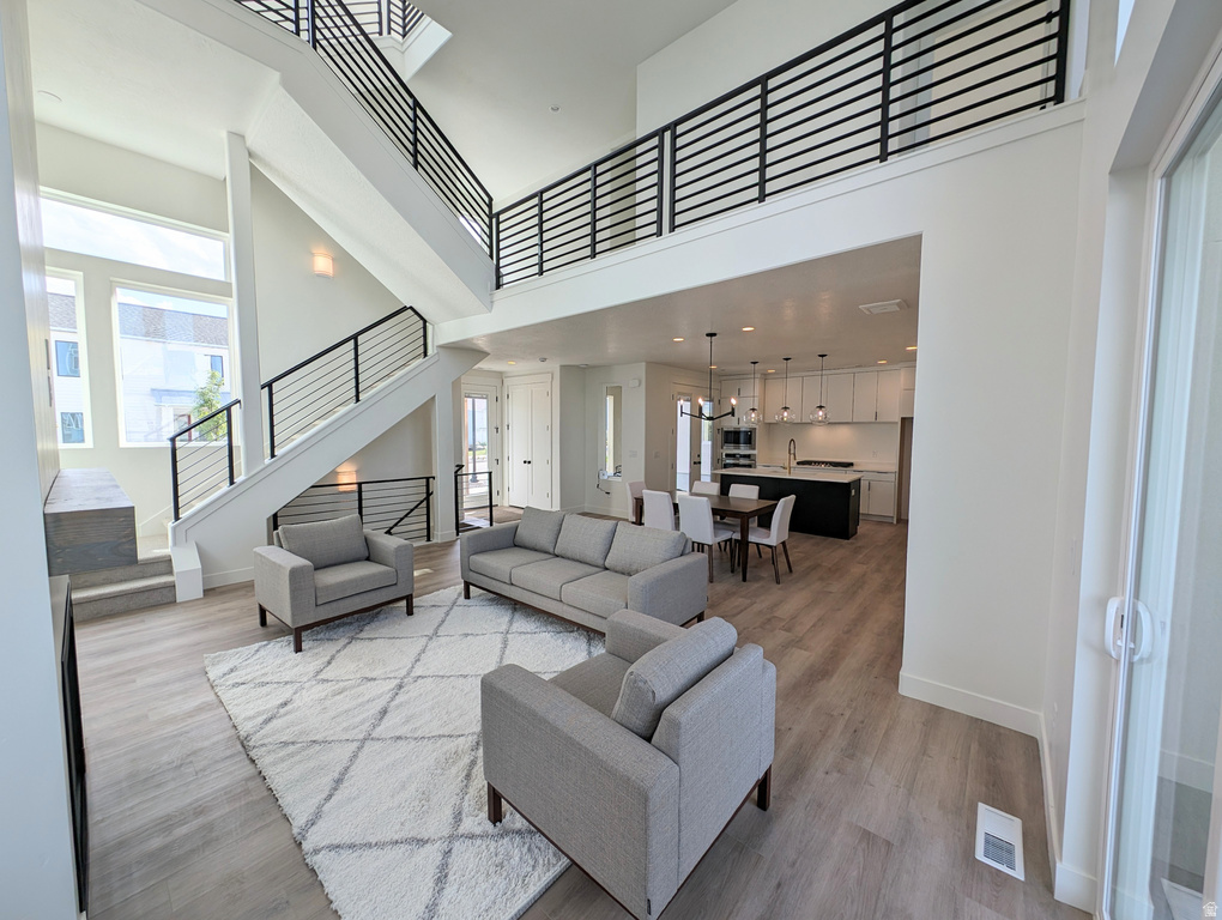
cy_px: 460
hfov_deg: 110.5
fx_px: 424
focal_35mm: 12
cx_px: 611
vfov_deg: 94.6
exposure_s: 1/525
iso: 41
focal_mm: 2.23
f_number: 1.95
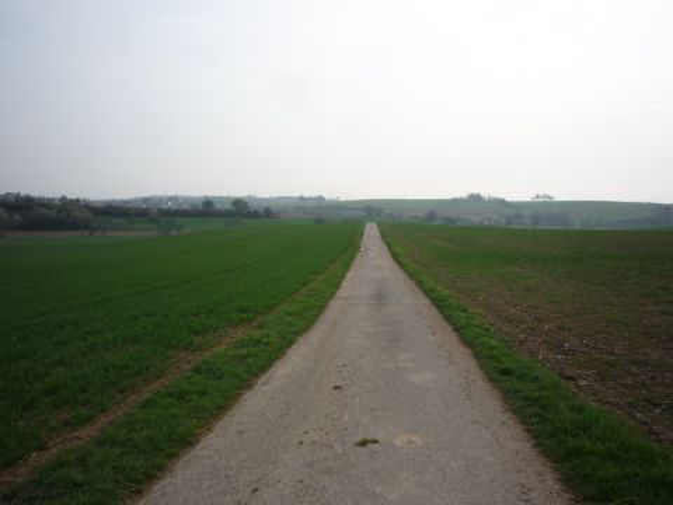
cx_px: 336
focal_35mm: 32
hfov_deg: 56.8
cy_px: 252
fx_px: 622
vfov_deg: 44.2
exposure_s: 1/500
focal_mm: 5.2
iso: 100
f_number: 5
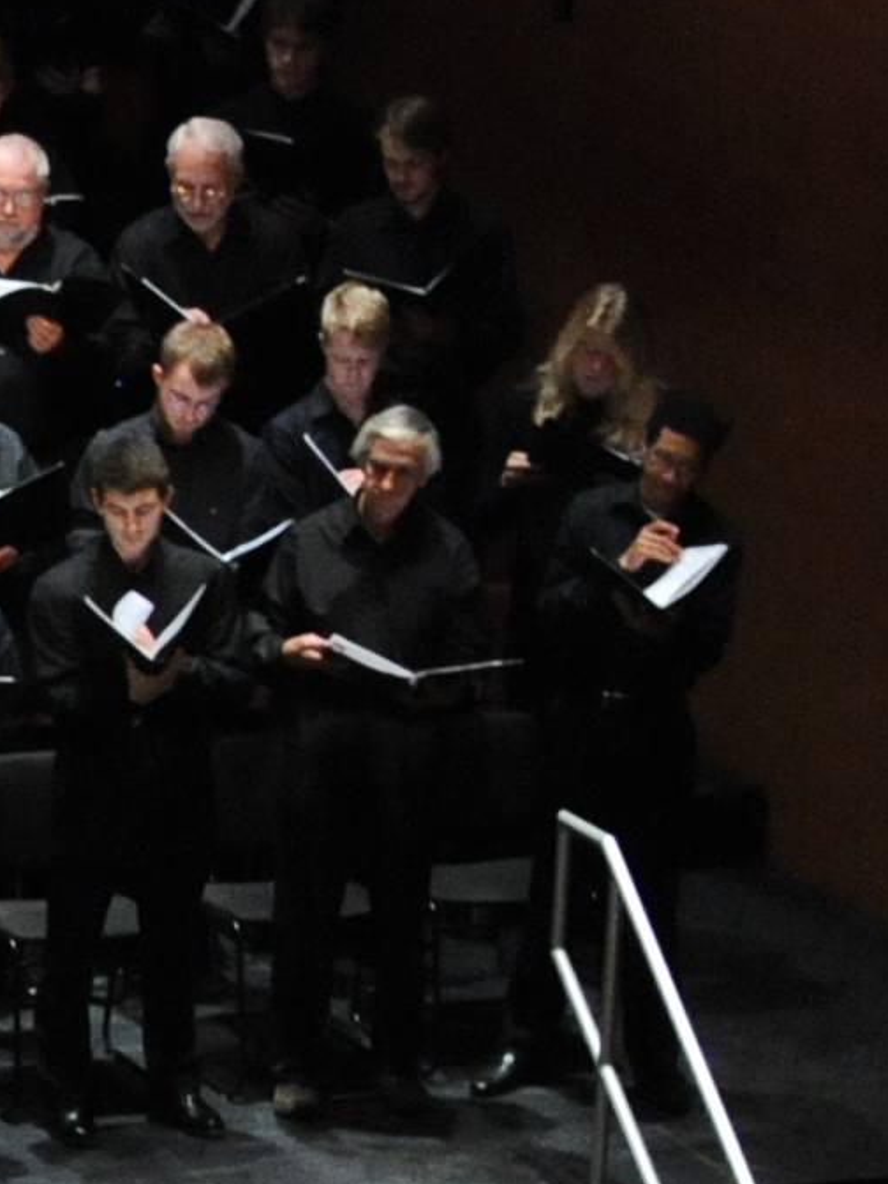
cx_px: -1669
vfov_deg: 5.4
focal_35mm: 365
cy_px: 1573
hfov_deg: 4.0
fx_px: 12484
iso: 4000
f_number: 3.5
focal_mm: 60
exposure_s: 1/500
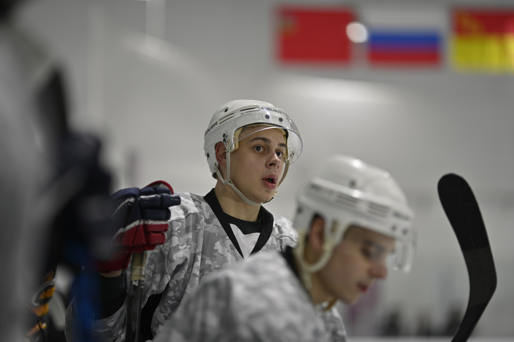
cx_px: 257
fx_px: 1498
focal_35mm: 105
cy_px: 171
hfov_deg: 19.5
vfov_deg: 13.0
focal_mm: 105
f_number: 1.4
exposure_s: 1/350
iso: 140
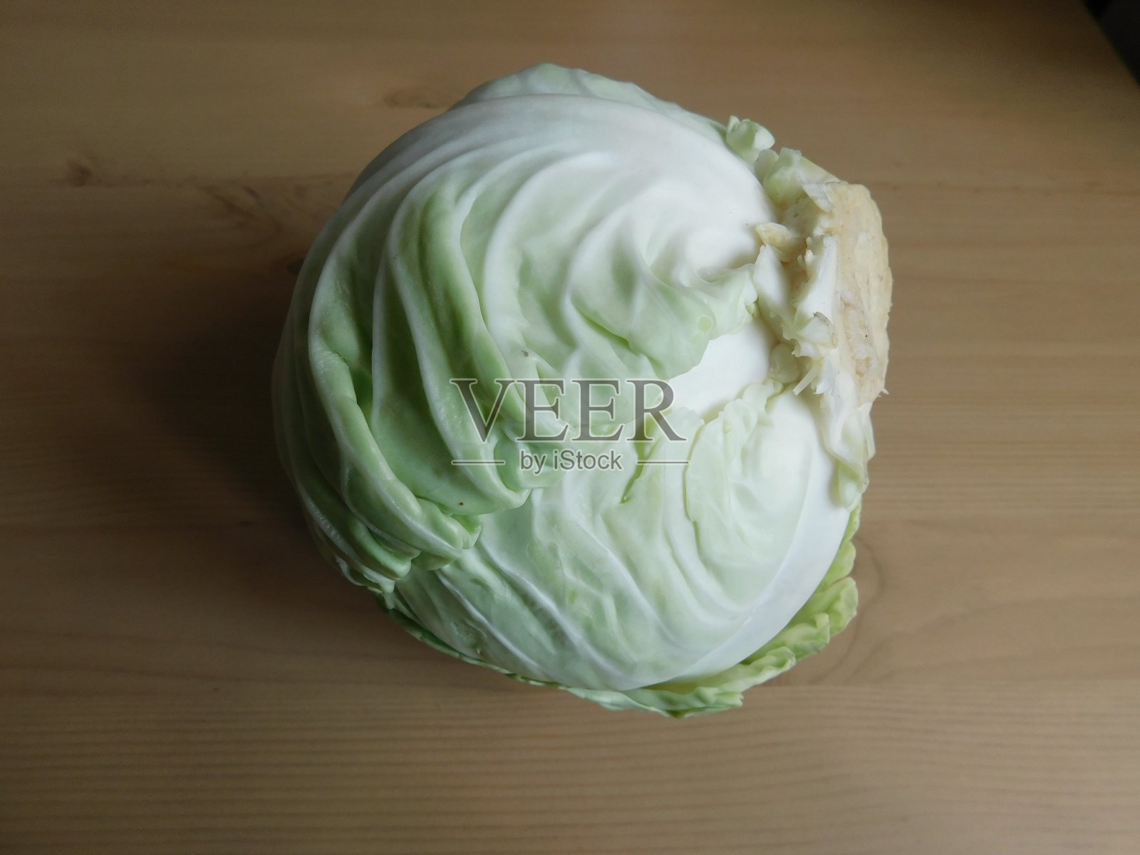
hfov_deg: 73.9
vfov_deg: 58.9
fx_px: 757
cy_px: 428
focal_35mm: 23
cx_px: 570
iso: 125
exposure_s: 1/100
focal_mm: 4
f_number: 3
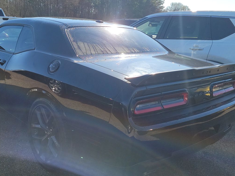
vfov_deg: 37.7
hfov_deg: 48.8
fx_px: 258
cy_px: 93
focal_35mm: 38
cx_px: 98
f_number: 1.8
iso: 50
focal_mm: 6.7
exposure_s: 1/607
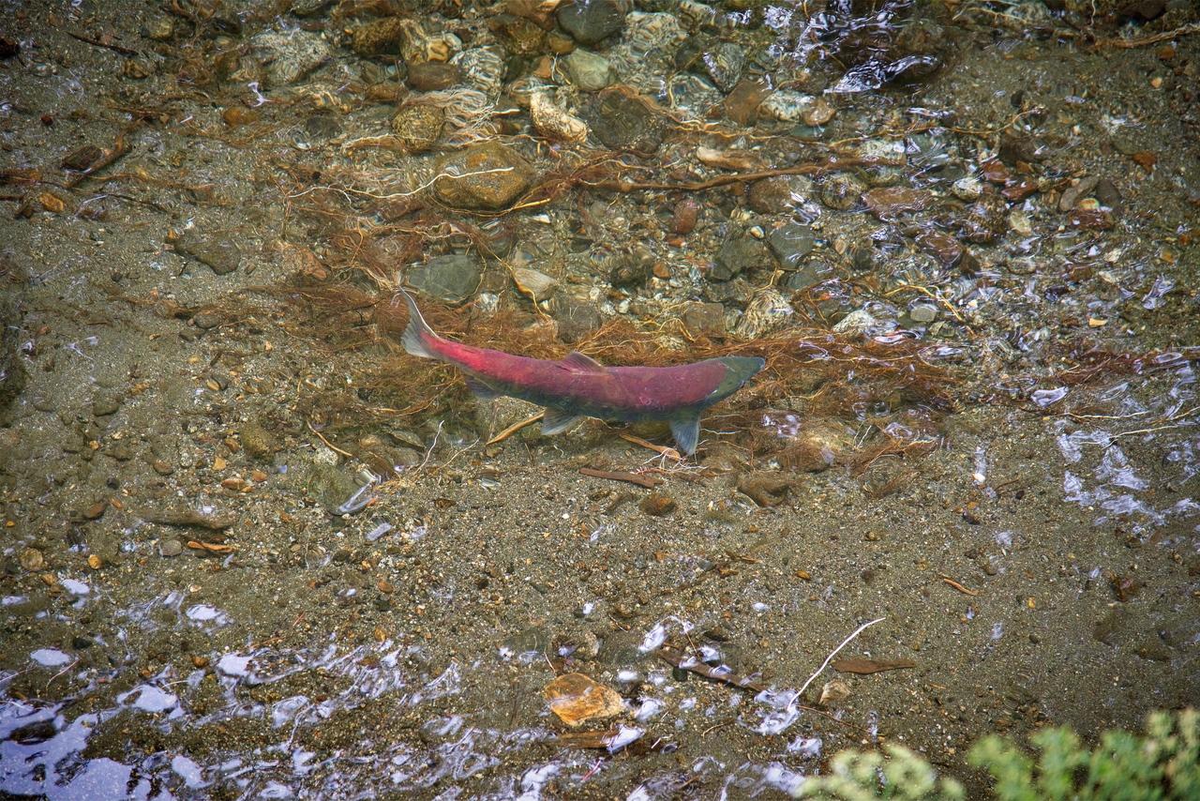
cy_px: 400
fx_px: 4001
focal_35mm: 120
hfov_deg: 17.1
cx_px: 600
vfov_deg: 11.4
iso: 1250
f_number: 4
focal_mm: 120
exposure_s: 1/250
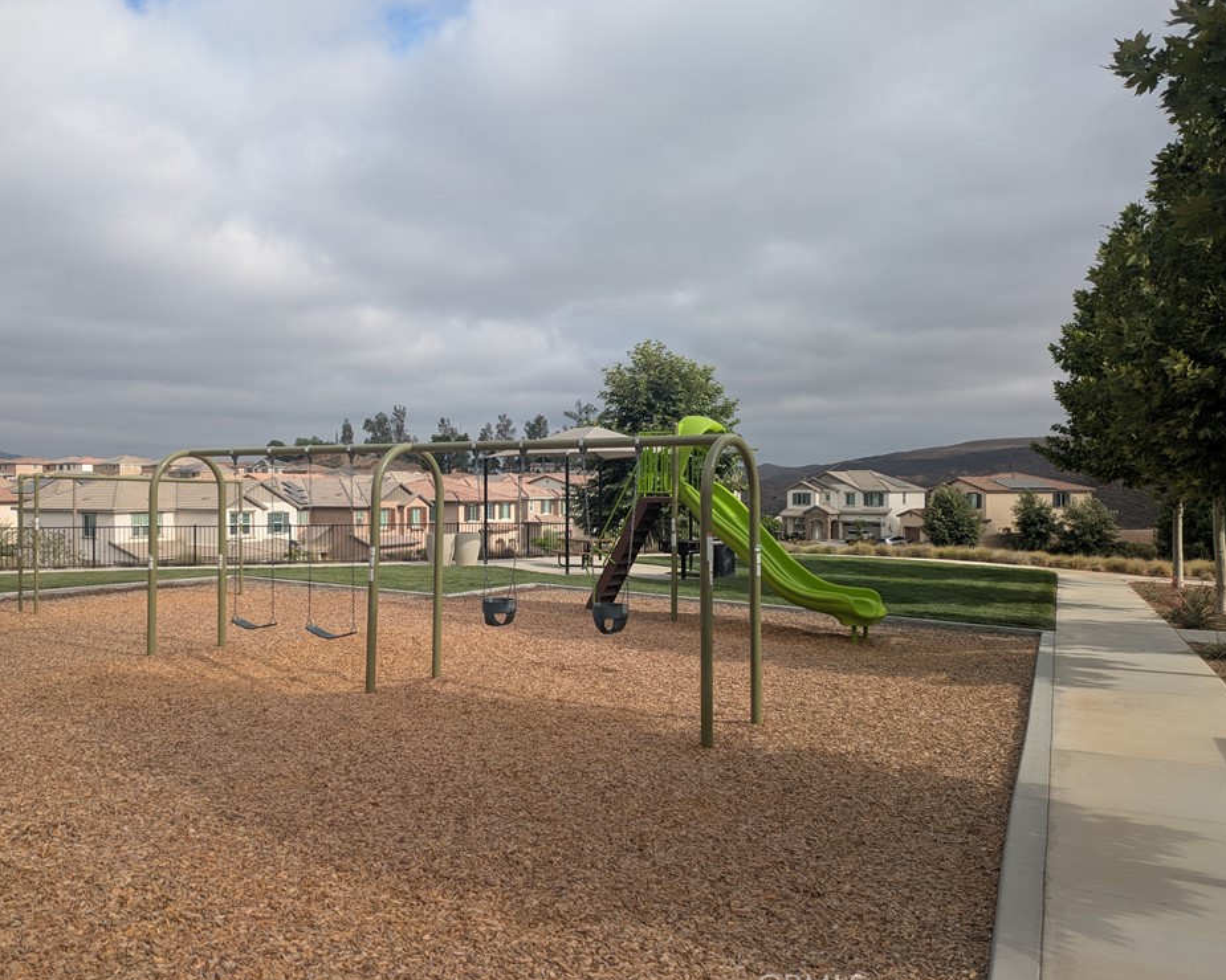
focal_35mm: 27
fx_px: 980
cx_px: 572
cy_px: 497
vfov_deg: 53.2
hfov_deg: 64.0
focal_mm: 5.43
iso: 42
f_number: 1.89
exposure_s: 1/1580
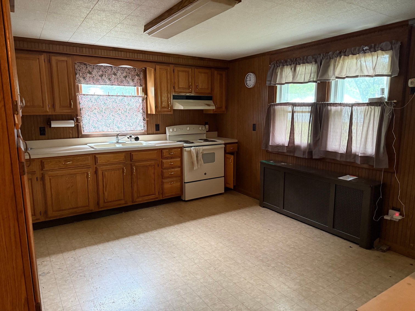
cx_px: 208
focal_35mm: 24
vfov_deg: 56.8
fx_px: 288
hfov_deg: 71.6
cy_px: 156
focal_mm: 6.76
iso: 800
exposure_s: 1/60
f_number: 1.78
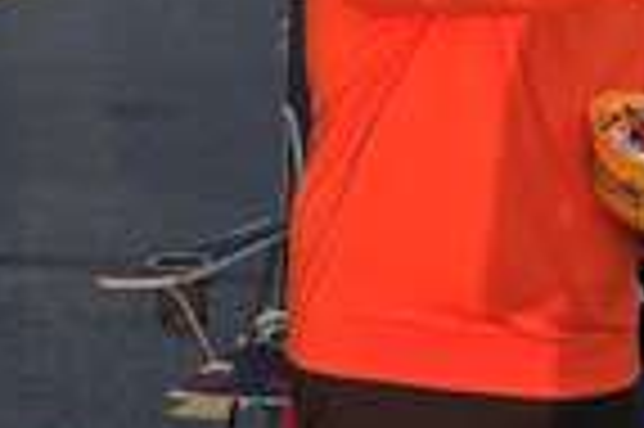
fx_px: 2984
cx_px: 757
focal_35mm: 167
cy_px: 81
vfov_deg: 8.2
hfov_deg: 12.1
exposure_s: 1/300
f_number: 1.8
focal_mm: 5.4
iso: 25
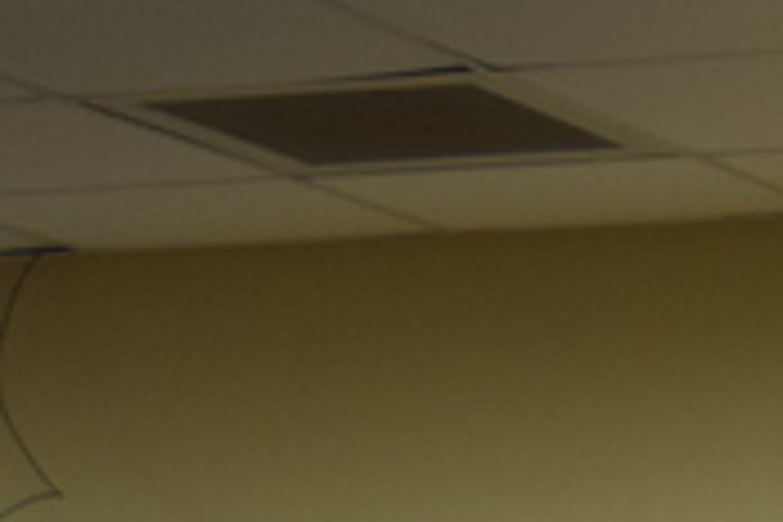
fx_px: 5372
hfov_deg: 7.9
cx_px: 1656
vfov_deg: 5.3
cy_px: 1361
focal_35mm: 247
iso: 720
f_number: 4.2
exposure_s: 1/60
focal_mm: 28
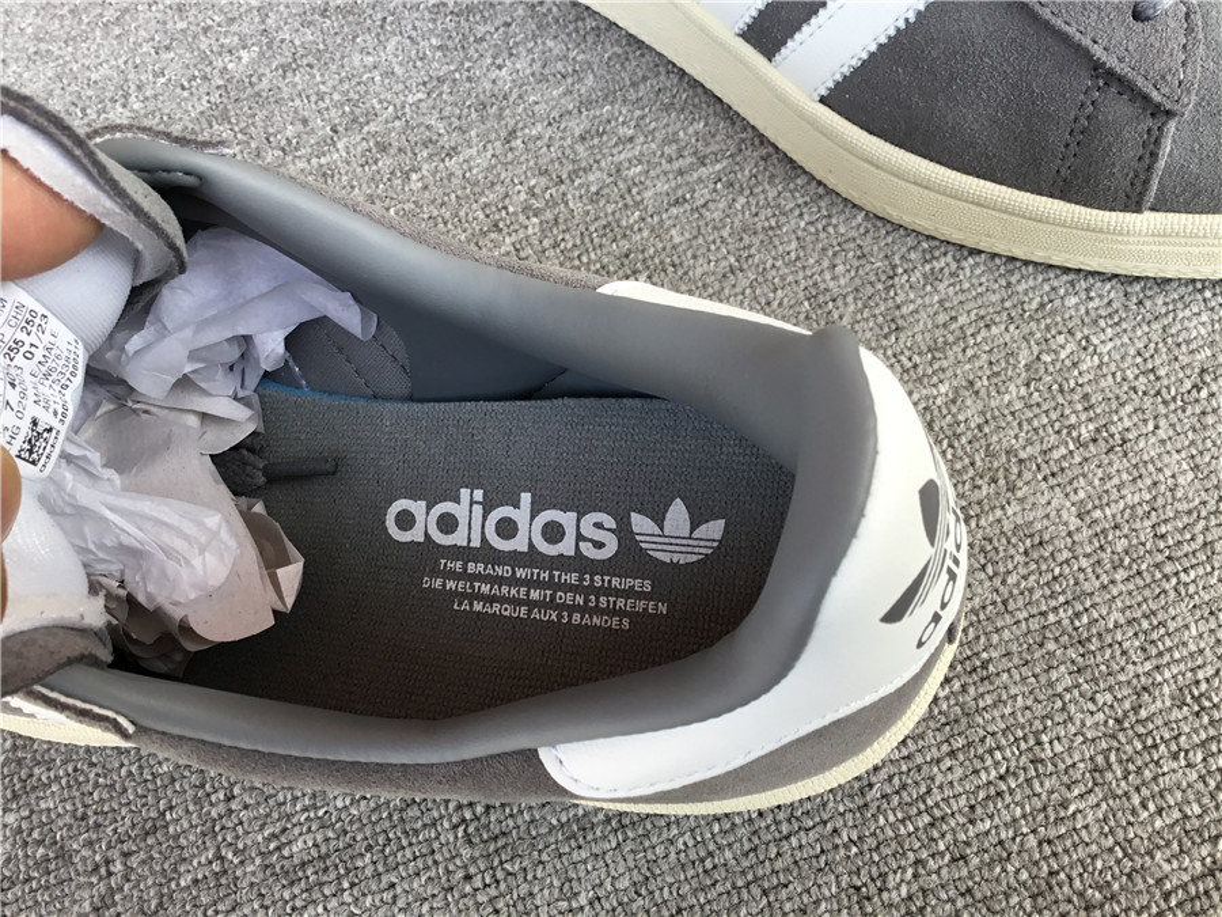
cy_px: 458
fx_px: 1094
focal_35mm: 31
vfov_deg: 45.4
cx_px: 611
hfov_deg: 58.4
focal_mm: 3.3
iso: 32
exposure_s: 1/100
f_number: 2.4
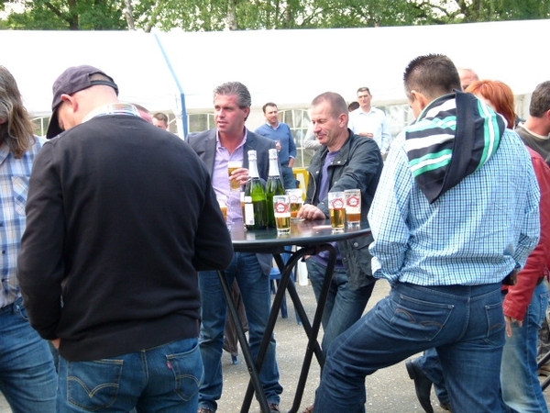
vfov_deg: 25.7
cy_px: 206
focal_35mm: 57
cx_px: 275
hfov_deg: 33.8
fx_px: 906
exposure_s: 1/60
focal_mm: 10.2
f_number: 3.2
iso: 100
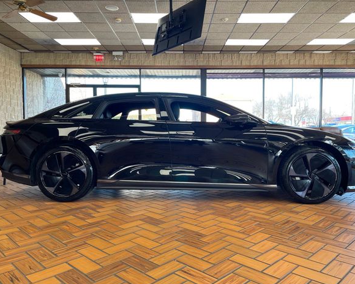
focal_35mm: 28
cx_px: 184
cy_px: 146
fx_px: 294
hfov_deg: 62.2
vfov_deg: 51.5
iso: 40
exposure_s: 1/120
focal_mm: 4.2
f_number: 1.6
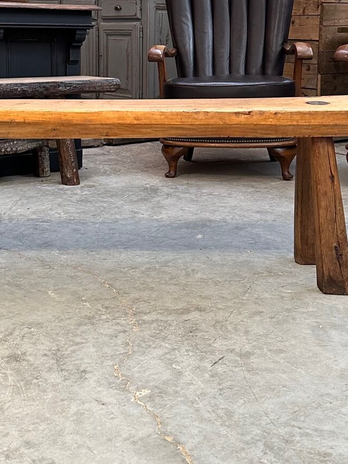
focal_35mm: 56
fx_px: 751
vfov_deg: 33.7
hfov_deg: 26.0
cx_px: 134
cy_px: 123
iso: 250
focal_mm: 6.86
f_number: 1.78
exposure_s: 1/119
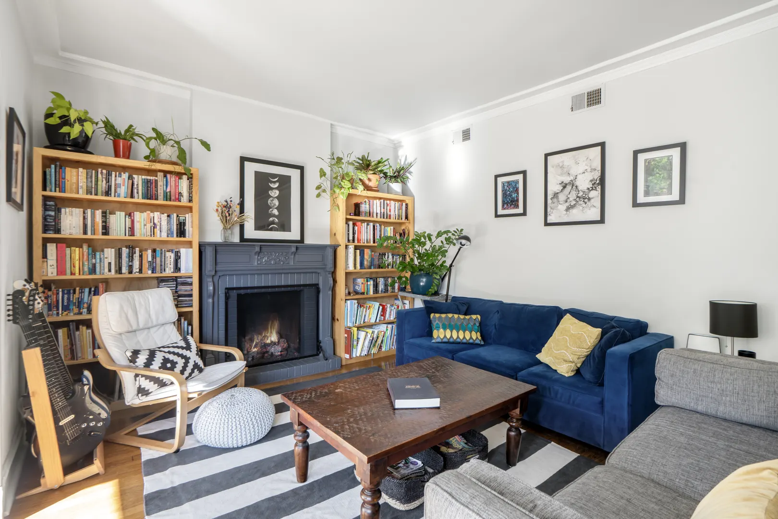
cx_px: 389
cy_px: 260
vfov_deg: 73.7
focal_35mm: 16
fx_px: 346
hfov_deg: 96.7
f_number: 9
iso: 100
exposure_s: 1/2.5
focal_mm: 16
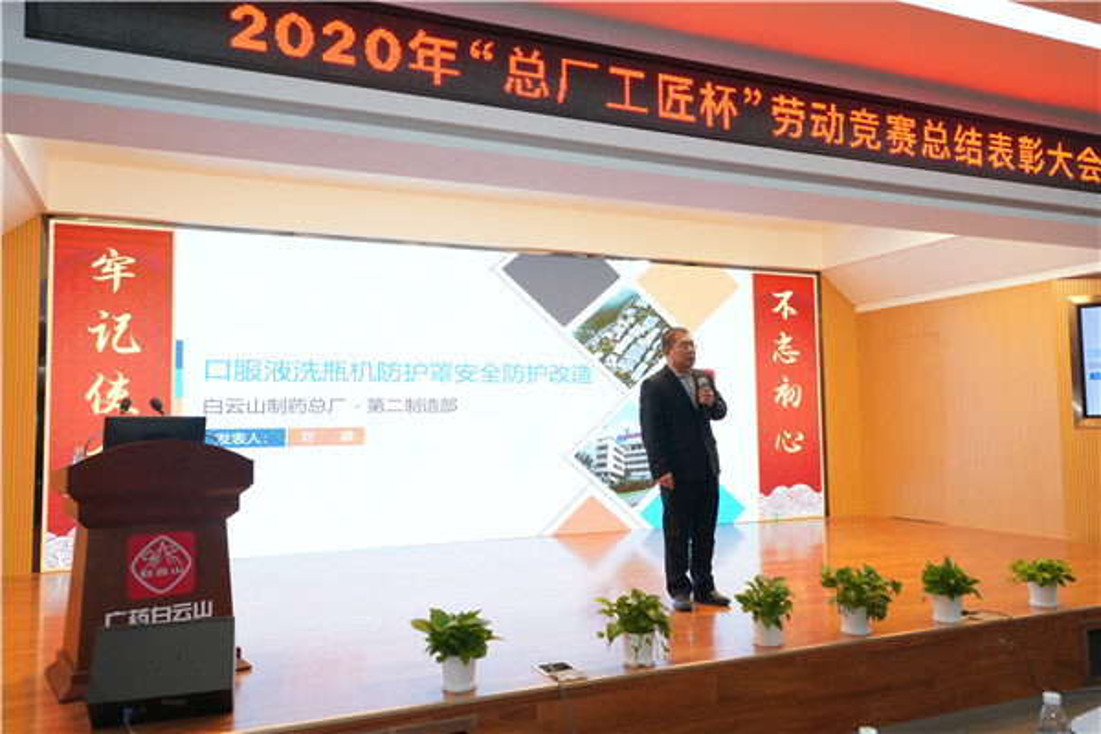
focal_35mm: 27
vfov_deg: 47.9
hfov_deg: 67.4
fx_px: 826
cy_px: 367
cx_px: 550
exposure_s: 1/160
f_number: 6.3
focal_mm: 27
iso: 3200
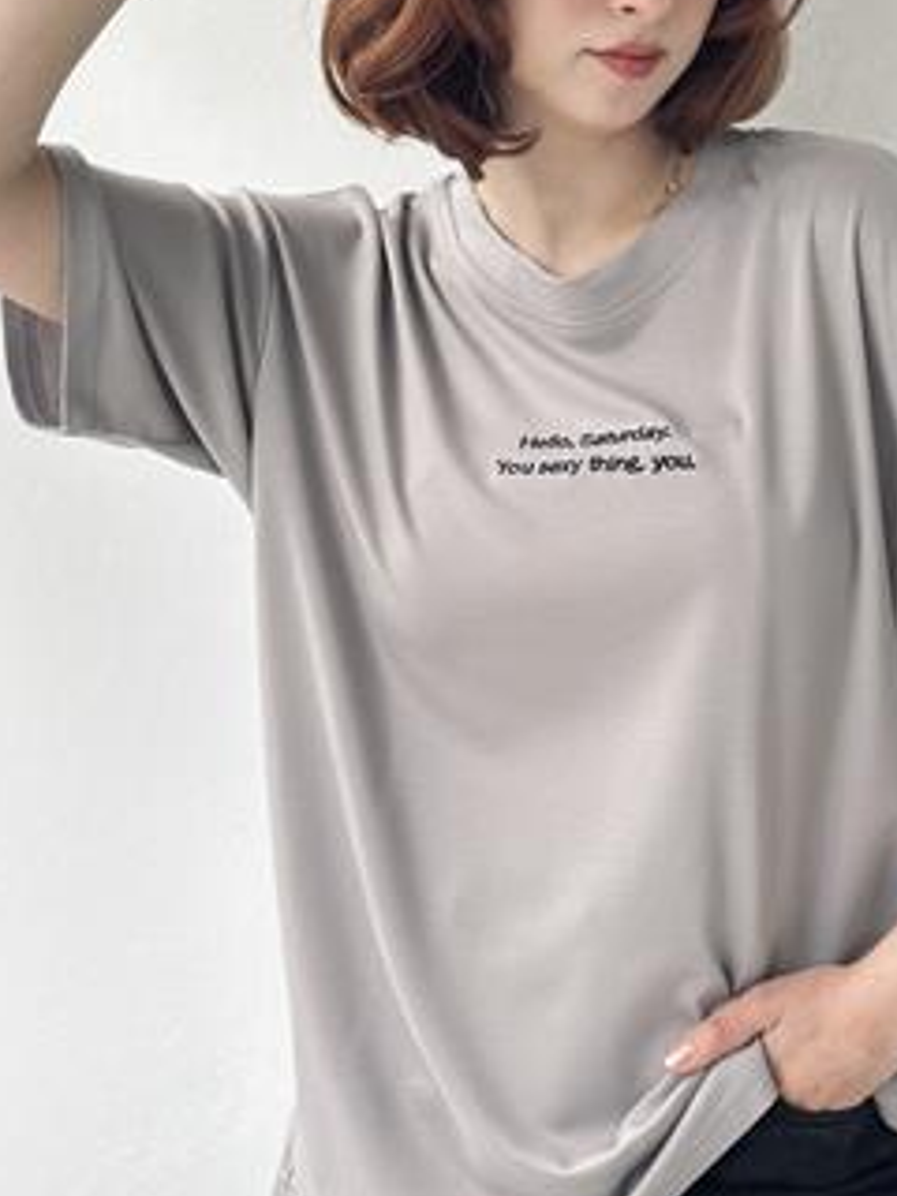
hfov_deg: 18.4
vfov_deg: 24.4
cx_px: 605
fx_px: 2764
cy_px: 518
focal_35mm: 80
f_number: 1.78
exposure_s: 1/383
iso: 80
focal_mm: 6.86
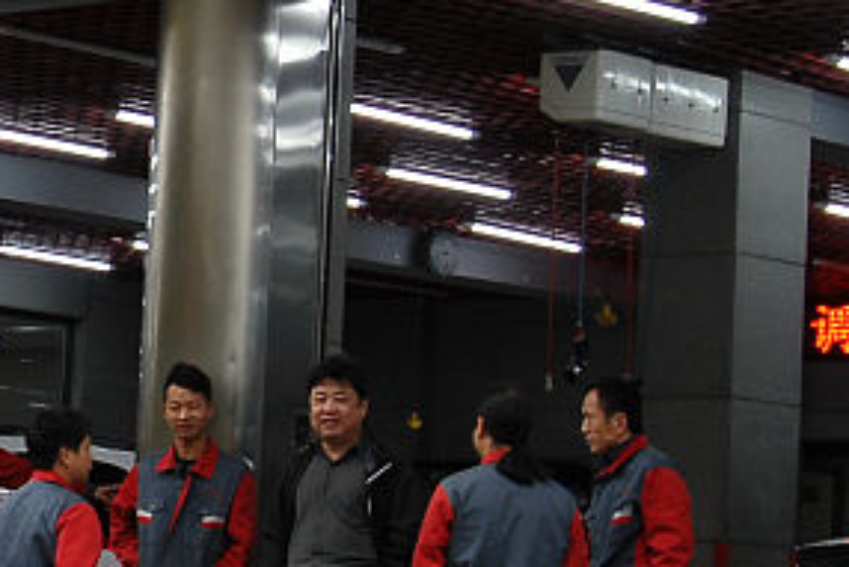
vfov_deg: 9.1
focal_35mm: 151
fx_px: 3563
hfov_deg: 13.1
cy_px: 239
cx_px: -264
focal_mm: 24
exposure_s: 1/30
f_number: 6.3
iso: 160
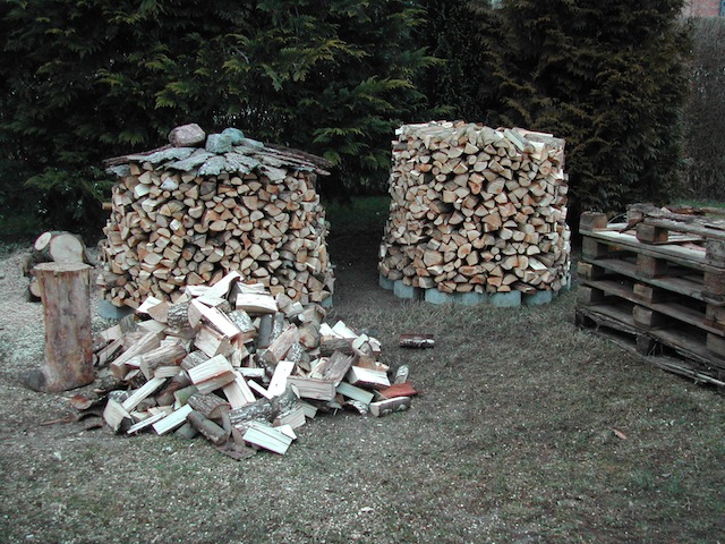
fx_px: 796
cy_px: 272
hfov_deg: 49.0
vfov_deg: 37.7
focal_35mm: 38
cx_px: 362
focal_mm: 8
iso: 100
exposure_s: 1/31.9
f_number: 2.8
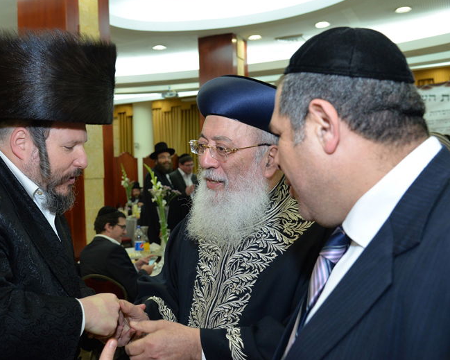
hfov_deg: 48.7
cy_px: 176
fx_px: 493
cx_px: 173
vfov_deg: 40.1
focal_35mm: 37
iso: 1600
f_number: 5
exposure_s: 1/125
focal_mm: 32
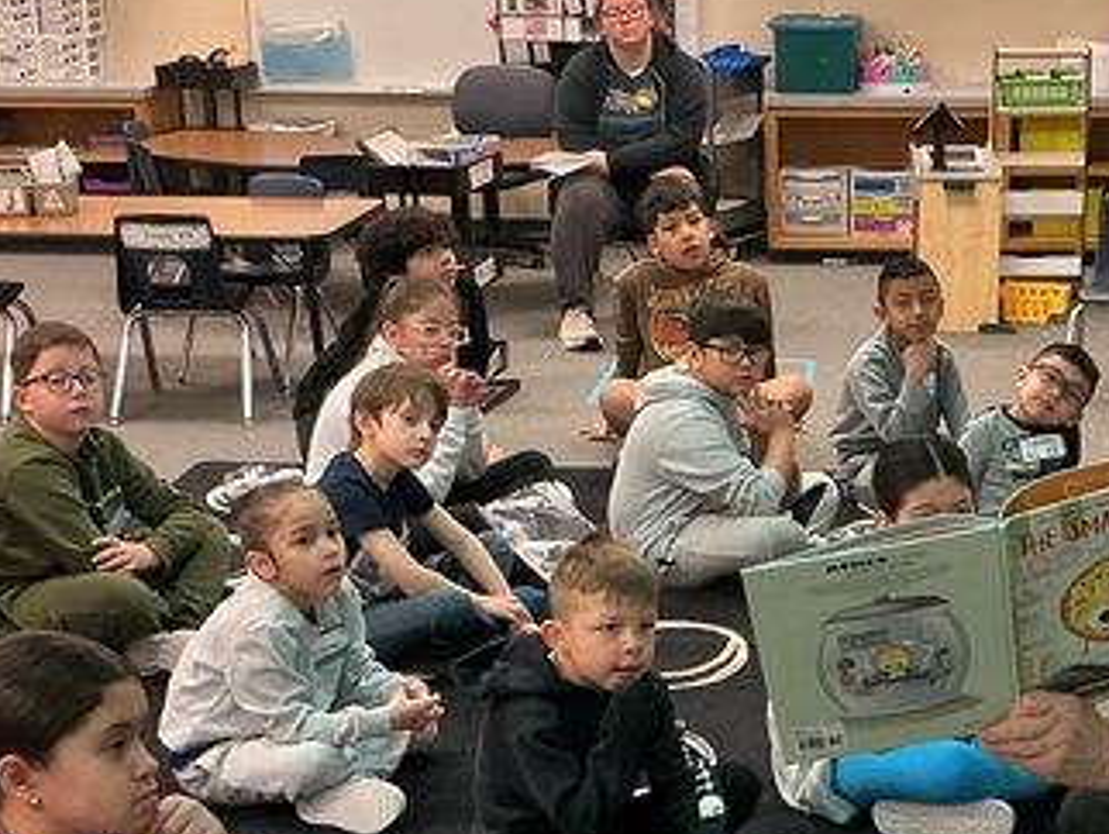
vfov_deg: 20.3
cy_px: 624
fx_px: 2308
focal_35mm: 72
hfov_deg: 26.6
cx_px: 871
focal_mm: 3
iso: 160
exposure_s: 1/60
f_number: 1.8
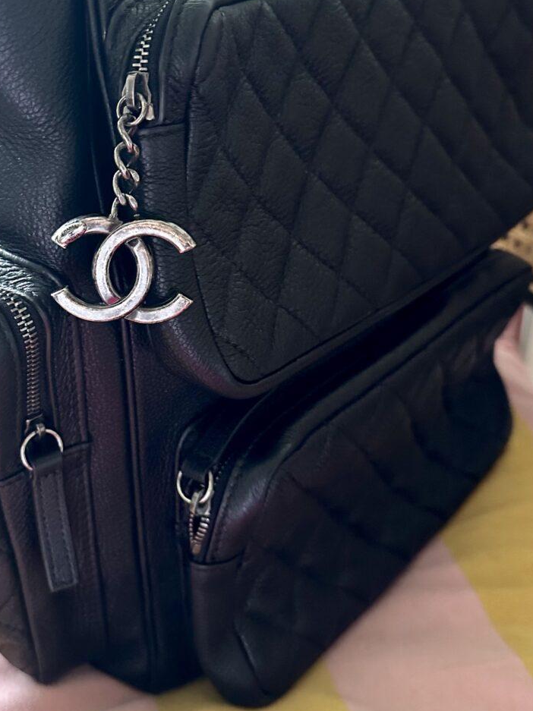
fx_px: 842
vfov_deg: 45.5
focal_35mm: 41
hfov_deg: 34.7
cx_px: 166
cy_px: 285
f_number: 1.78
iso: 1000
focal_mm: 6.86
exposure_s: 1/33
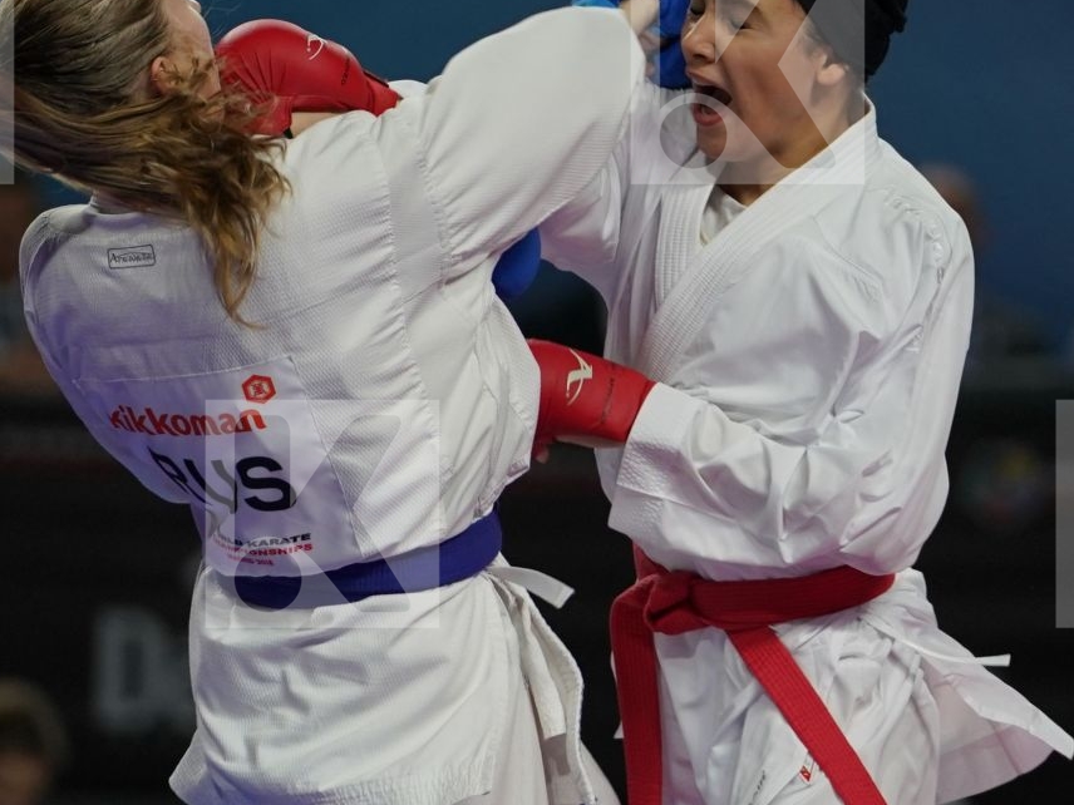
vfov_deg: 2.7
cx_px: 748
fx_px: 17002
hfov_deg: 3.6
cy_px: 514
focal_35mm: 548
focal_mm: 181
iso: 800
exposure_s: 1/1000
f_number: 2.8
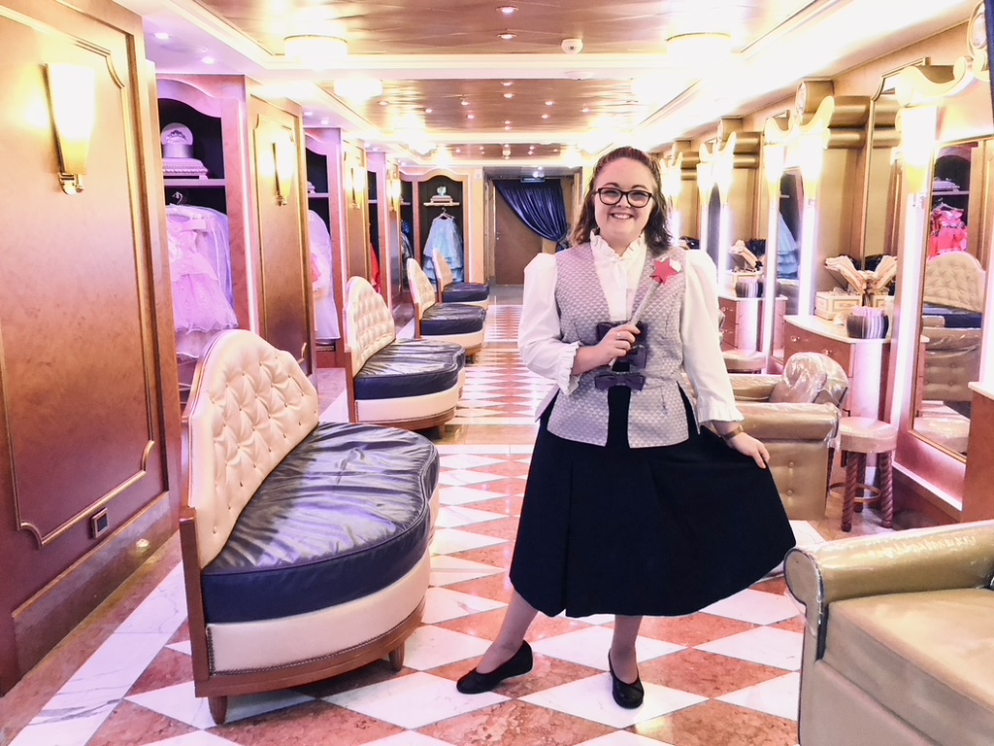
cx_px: 497
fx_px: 804
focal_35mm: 28
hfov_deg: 63.4
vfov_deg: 49.7
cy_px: 373
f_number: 1.8
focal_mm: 3.99
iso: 100
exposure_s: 1/11
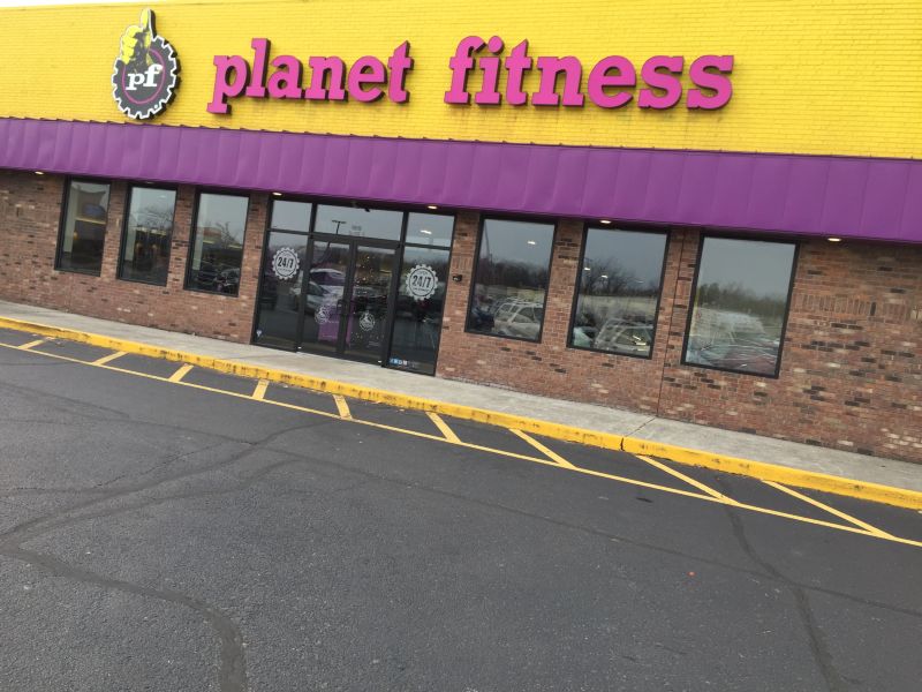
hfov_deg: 61.7
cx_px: 461
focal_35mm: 29
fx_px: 772
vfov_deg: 48.2
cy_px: 346
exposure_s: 1/191
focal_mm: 4.15
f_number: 2.2
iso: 32
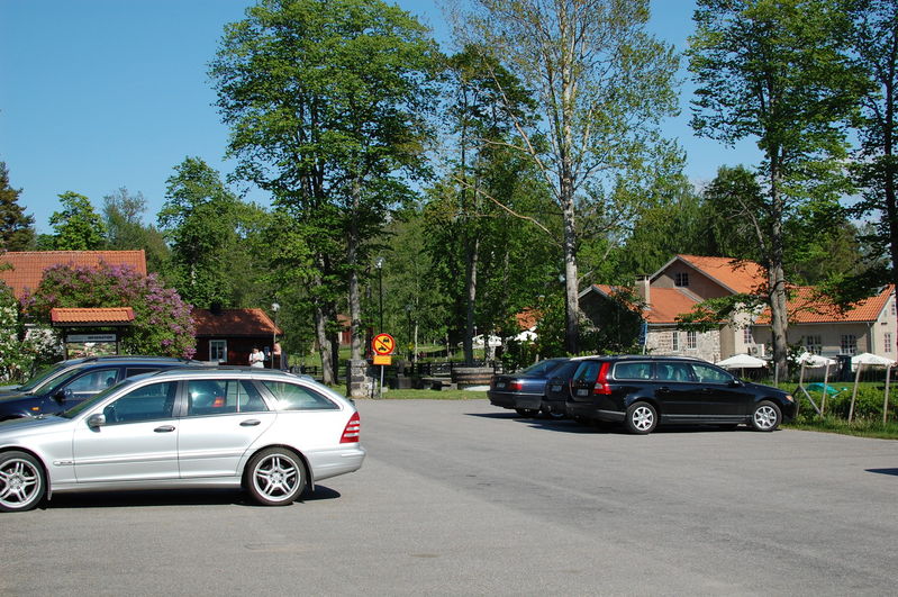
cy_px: 298
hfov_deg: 37.9
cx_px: 449
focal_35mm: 52
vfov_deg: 25.7
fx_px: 1308
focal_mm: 35
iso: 200
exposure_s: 1/320
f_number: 9
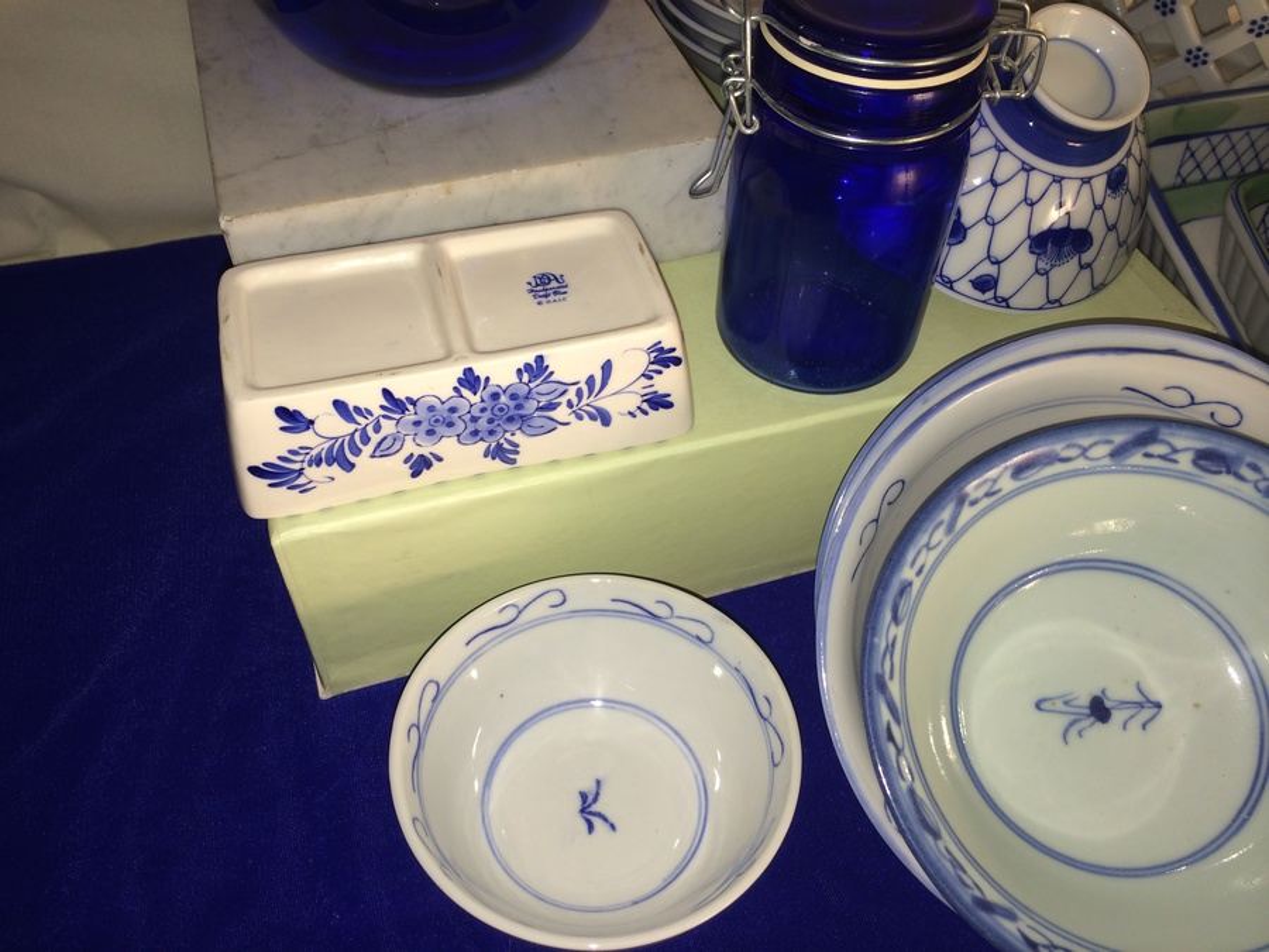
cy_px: 476
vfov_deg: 46.8
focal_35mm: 30
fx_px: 1100
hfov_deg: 60.0
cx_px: 634
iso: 32
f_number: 2.2
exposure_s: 1/57
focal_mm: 4.12
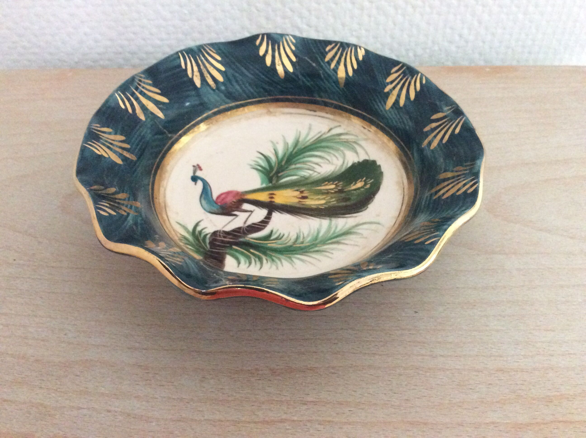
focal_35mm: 32
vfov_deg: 44.1
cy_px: 219
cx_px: 293
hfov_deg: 56.9
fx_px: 541
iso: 500
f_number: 2.4
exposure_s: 1/17
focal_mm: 3.3
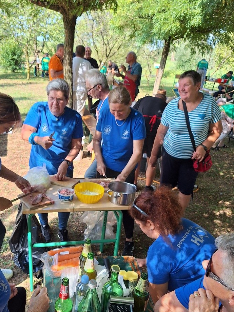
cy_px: 181
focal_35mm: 30
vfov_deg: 59.6
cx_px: 85
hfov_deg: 46.3
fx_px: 270
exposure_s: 1/429
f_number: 1.8
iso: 40
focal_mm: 5.54
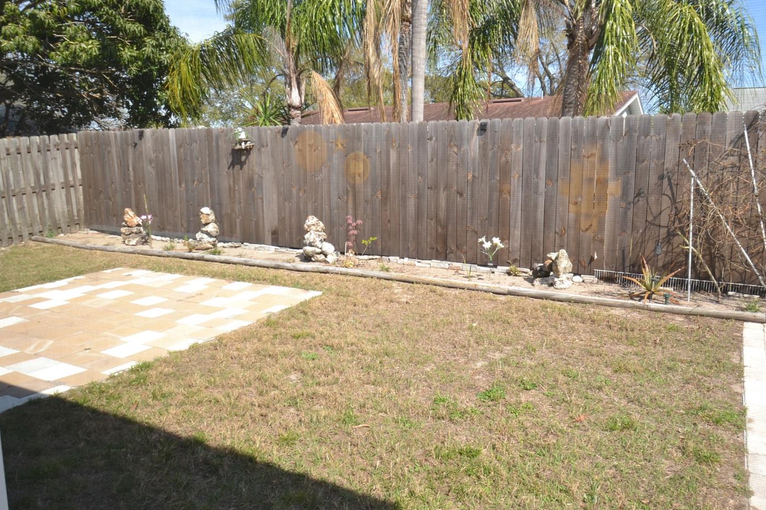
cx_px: 411
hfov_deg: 70.2
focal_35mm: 26
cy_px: 267
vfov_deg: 50.2
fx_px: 544
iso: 100
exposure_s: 1/160
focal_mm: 15
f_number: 6.3
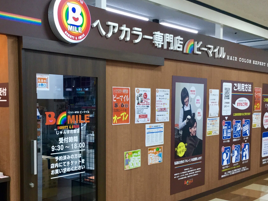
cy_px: 130
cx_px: 107
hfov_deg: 40.3
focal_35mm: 47
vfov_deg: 30.7
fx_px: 364
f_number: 2.4
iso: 40
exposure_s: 1/30
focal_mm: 3.3
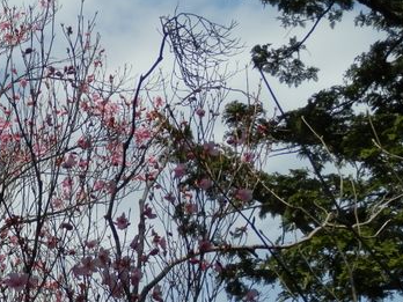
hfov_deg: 20.4
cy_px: 287
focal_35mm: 92
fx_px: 1071
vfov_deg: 15.8
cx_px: -36
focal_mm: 7.3
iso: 80
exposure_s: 1/160
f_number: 10.4
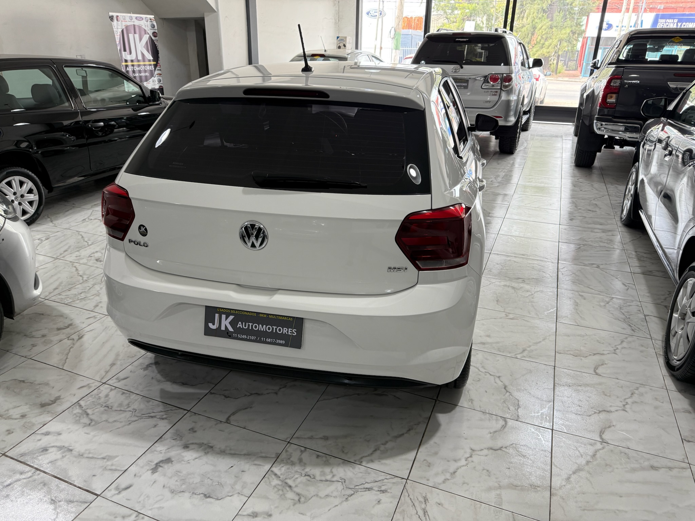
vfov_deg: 56.8
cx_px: 348
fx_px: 482
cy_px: 260
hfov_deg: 71.6
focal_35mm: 24
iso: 200
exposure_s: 1/61
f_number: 1.78
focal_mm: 6.76
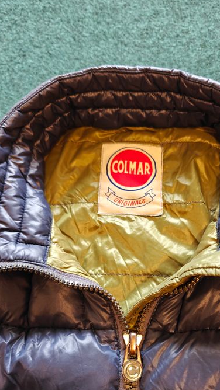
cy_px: 228
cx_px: 133
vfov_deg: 63.9
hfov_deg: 38.8
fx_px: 311
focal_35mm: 30
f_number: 1.6
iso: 500
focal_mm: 6.06
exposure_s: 1/50
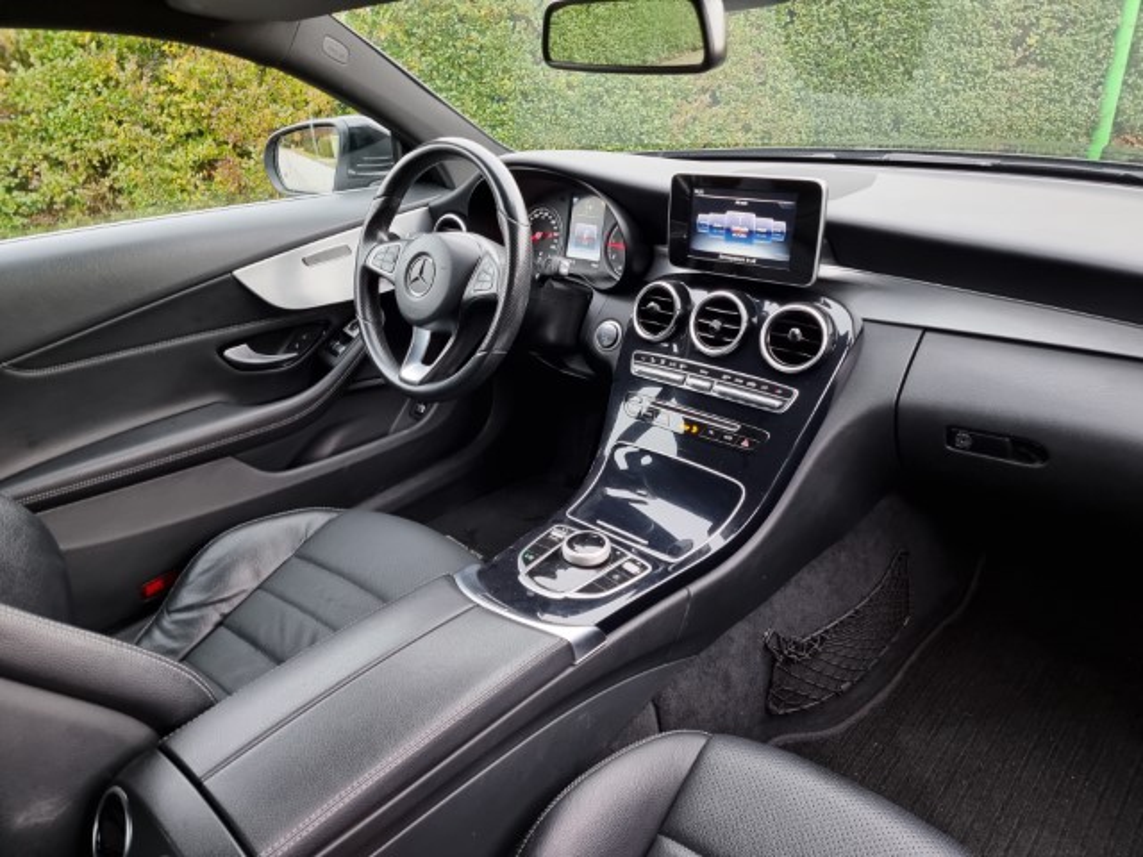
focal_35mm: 24
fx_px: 792
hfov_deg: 71.6
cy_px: 428
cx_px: 572
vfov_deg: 56.8
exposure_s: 1/42
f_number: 1.8
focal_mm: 6.7
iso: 200
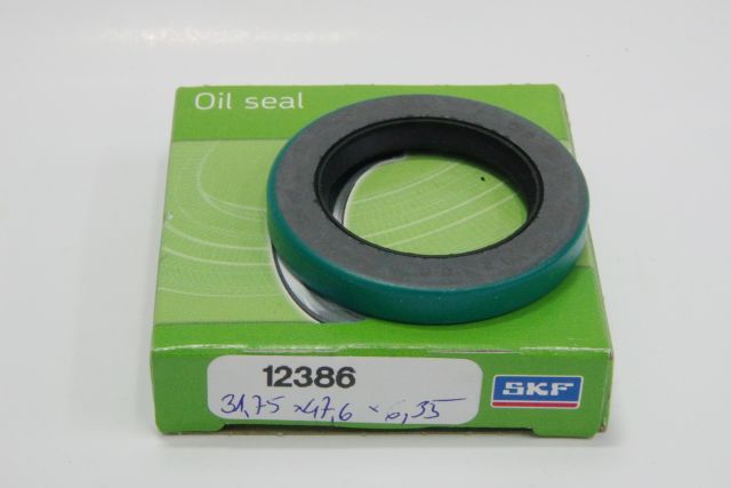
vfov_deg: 13.0
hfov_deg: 19.5
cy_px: 244
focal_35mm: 105
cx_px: 366
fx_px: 2132
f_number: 40
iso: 6400
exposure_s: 1/13
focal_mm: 70
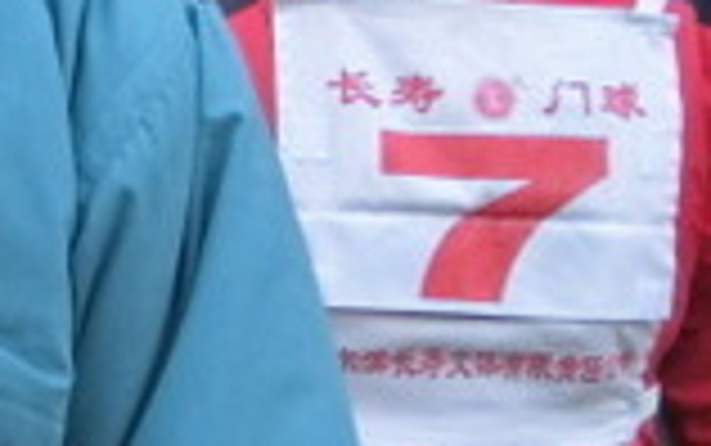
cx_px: -544
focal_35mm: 161
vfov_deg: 8.1
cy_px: -27
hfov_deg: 12.0
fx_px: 3122
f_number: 4
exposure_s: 1/250
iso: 400
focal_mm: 7.15
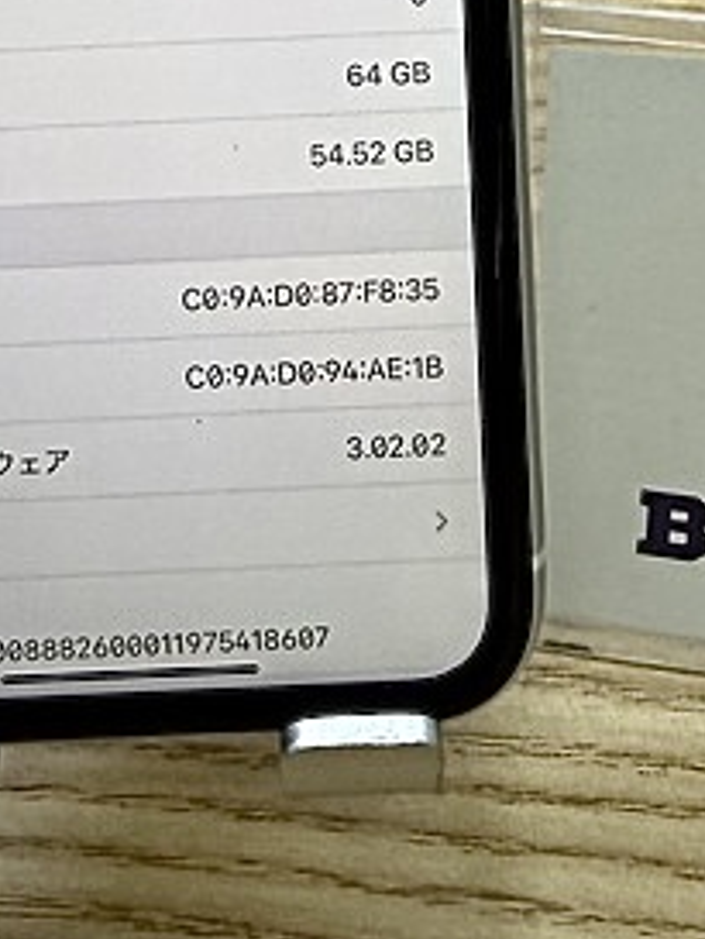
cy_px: -375
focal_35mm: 79
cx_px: 249
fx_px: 2144
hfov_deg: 18.6
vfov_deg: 21.6
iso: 64
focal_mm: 2.22
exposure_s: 1/120
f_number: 2.2
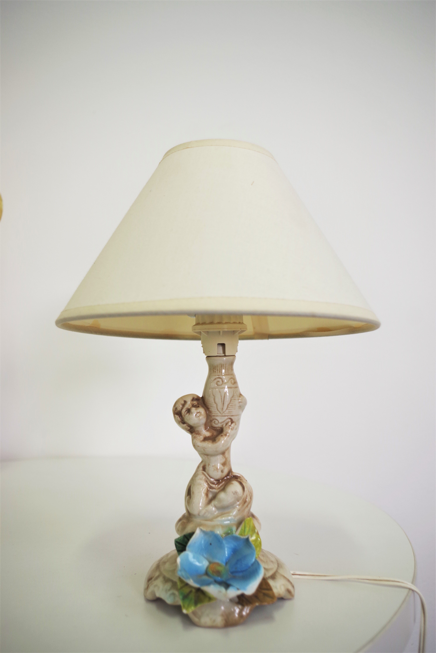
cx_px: 218
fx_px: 563
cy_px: 326
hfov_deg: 42.3
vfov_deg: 60.3
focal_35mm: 31
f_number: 4
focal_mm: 21.25
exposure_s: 1/60
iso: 100
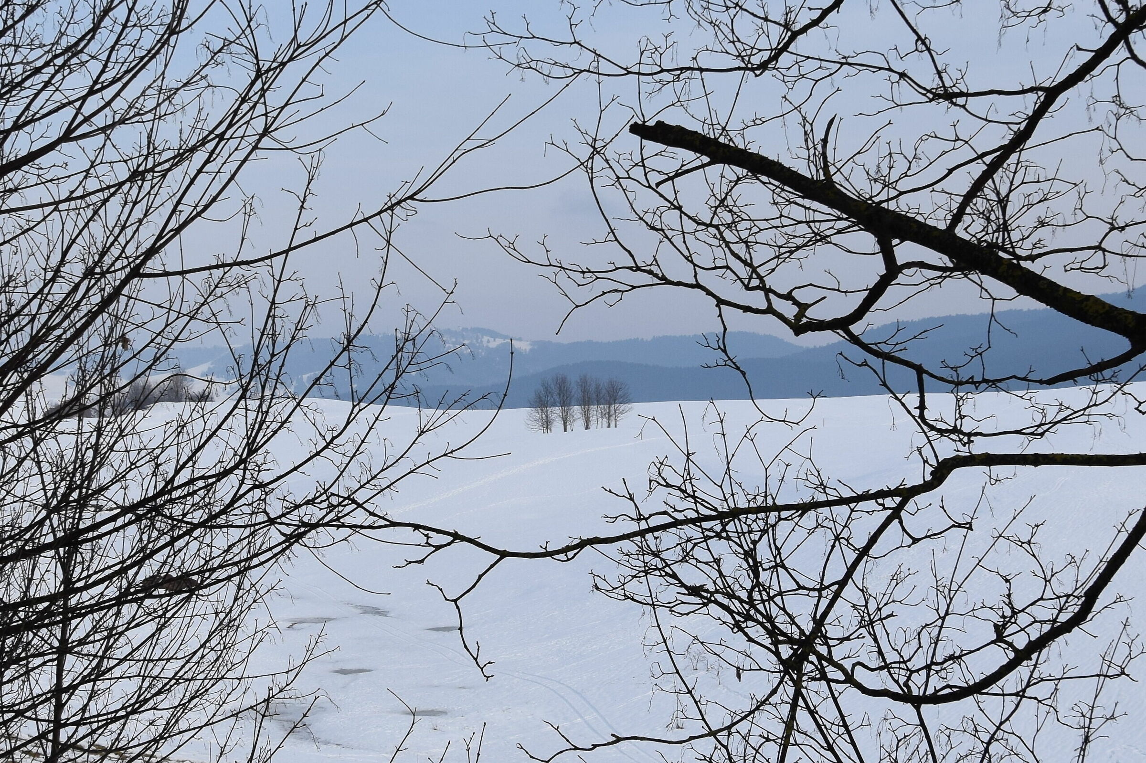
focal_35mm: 27
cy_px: 382
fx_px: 859
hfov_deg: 67.4
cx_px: 573
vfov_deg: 47.9
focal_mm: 18
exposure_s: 1/320
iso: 200
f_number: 9
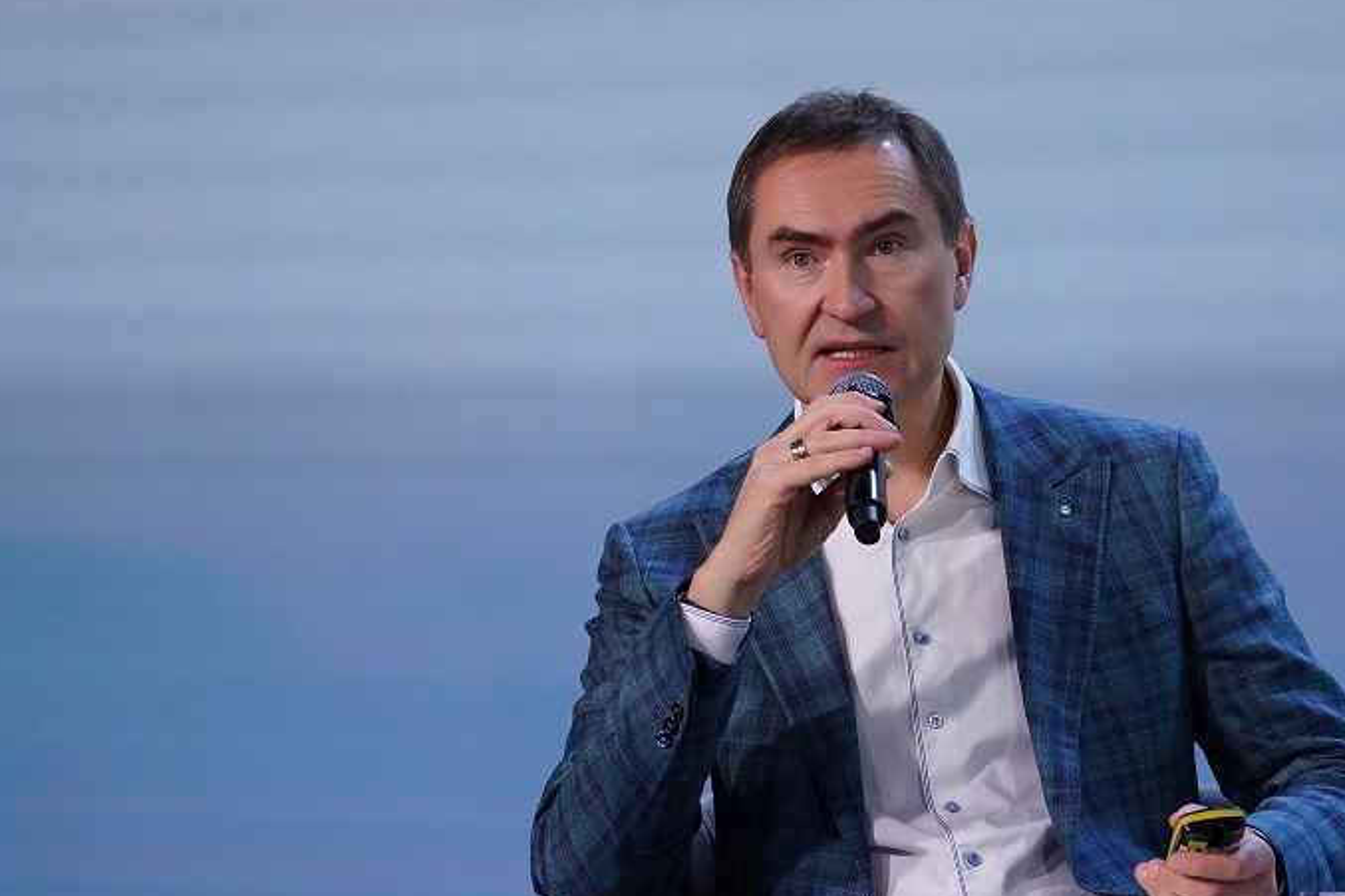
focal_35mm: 399
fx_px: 14903
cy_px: 582
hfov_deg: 5.2
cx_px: 783
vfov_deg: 3.4
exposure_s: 1/160
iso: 1000
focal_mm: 200
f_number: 2.8
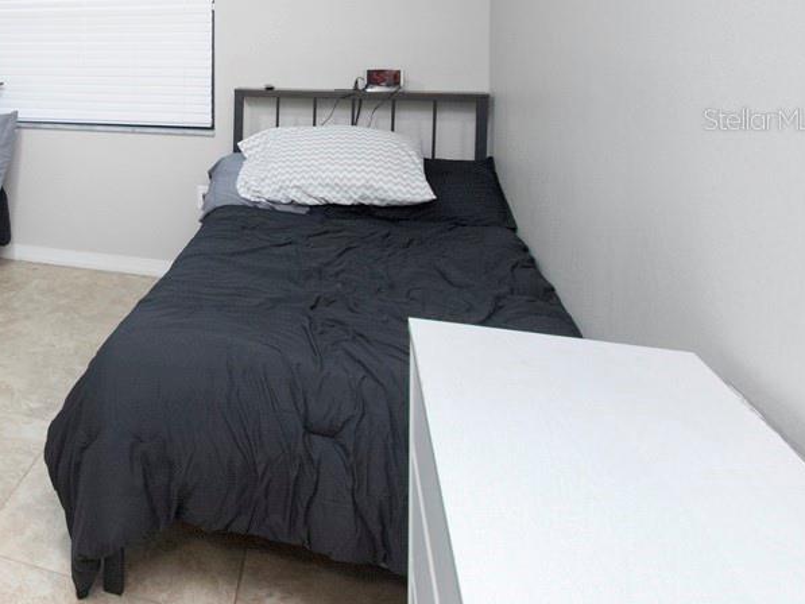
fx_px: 675
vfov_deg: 45.7
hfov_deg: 51.1
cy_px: 119
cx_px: 22
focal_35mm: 29
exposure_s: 1/60
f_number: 4.5
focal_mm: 10
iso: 2000
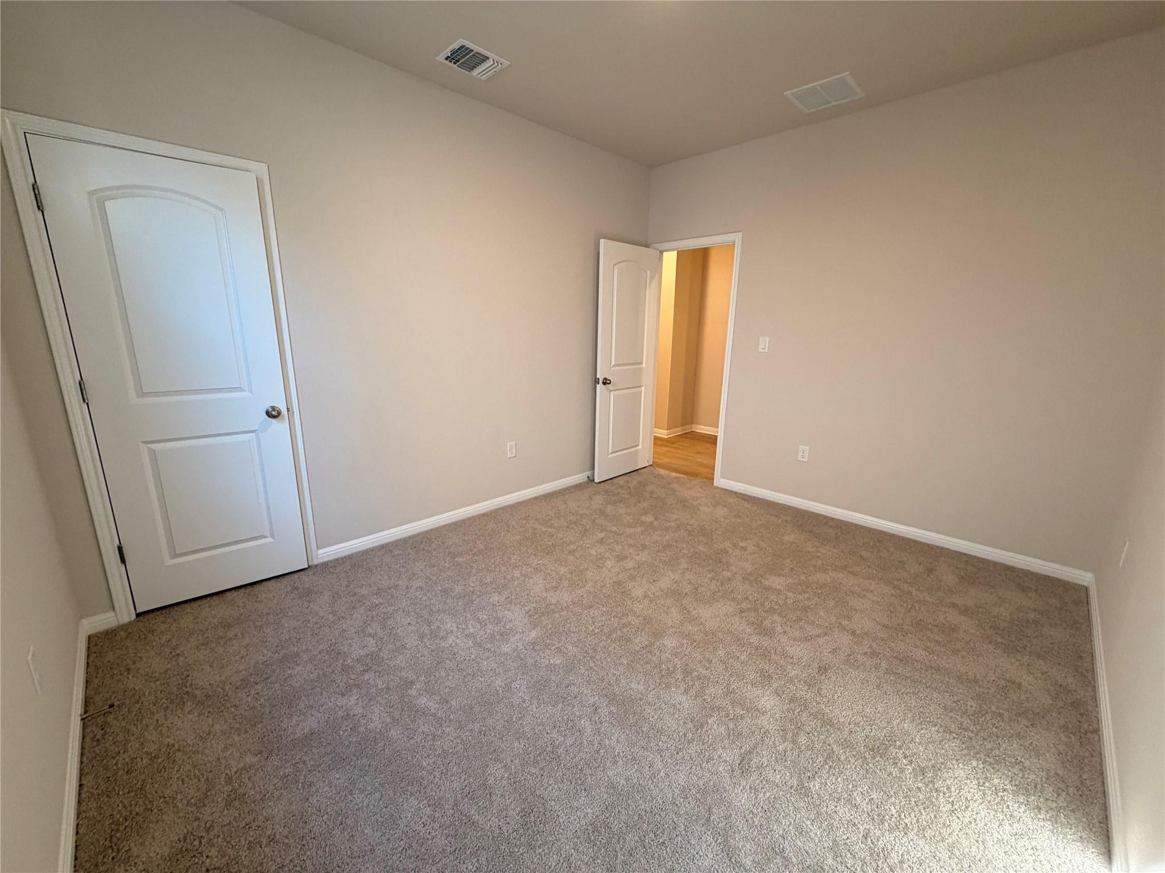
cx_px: 582
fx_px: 471
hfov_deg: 102.1
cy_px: 436
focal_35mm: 14
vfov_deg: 85.7
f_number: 2.2
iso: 160
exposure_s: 1/60
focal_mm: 2.22
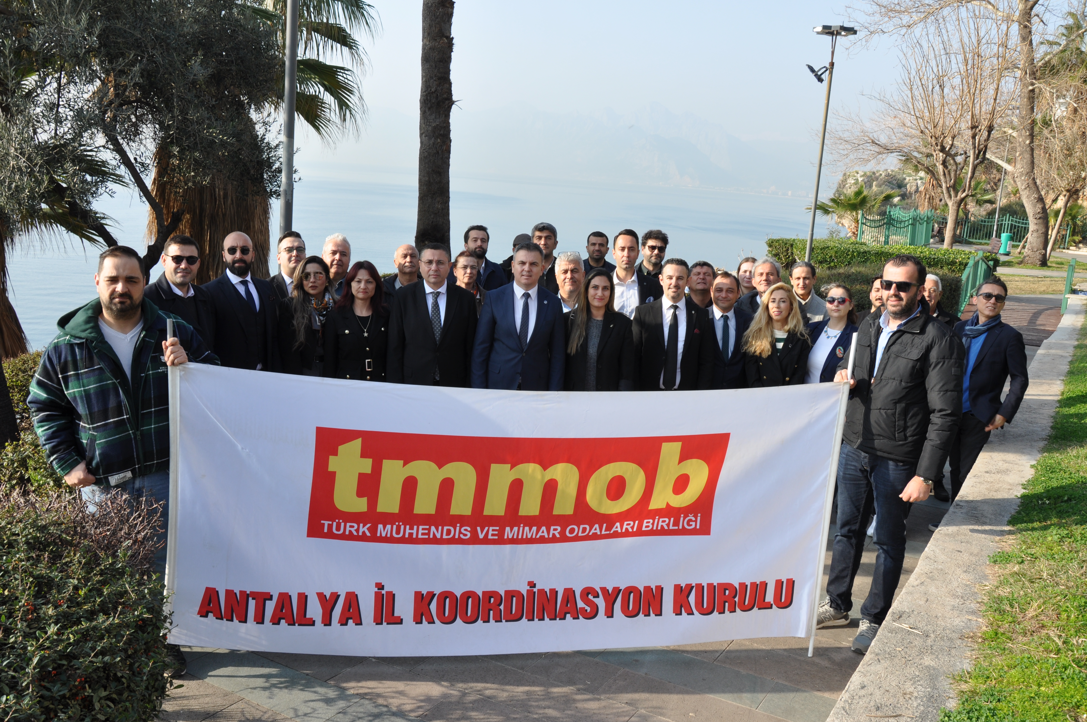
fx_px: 995
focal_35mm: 33
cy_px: 361
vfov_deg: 39.9
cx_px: 544
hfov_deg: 57.3
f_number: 11
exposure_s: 1/125
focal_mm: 22
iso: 200
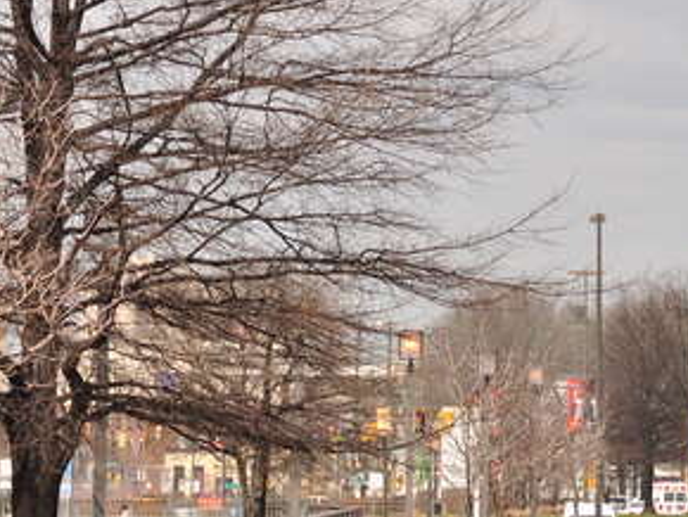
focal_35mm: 286
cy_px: 27
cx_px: 719
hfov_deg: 6.9
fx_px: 5689
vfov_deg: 5.2
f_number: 7.1
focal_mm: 72
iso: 200
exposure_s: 1/800
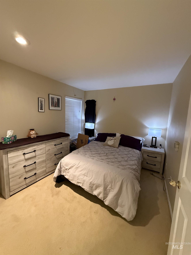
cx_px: 96
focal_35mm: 14
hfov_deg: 85.7
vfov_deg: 102.1
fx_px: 103
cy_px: 128
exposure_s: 1/60
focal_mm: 2.22
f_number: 2.2
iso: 1000
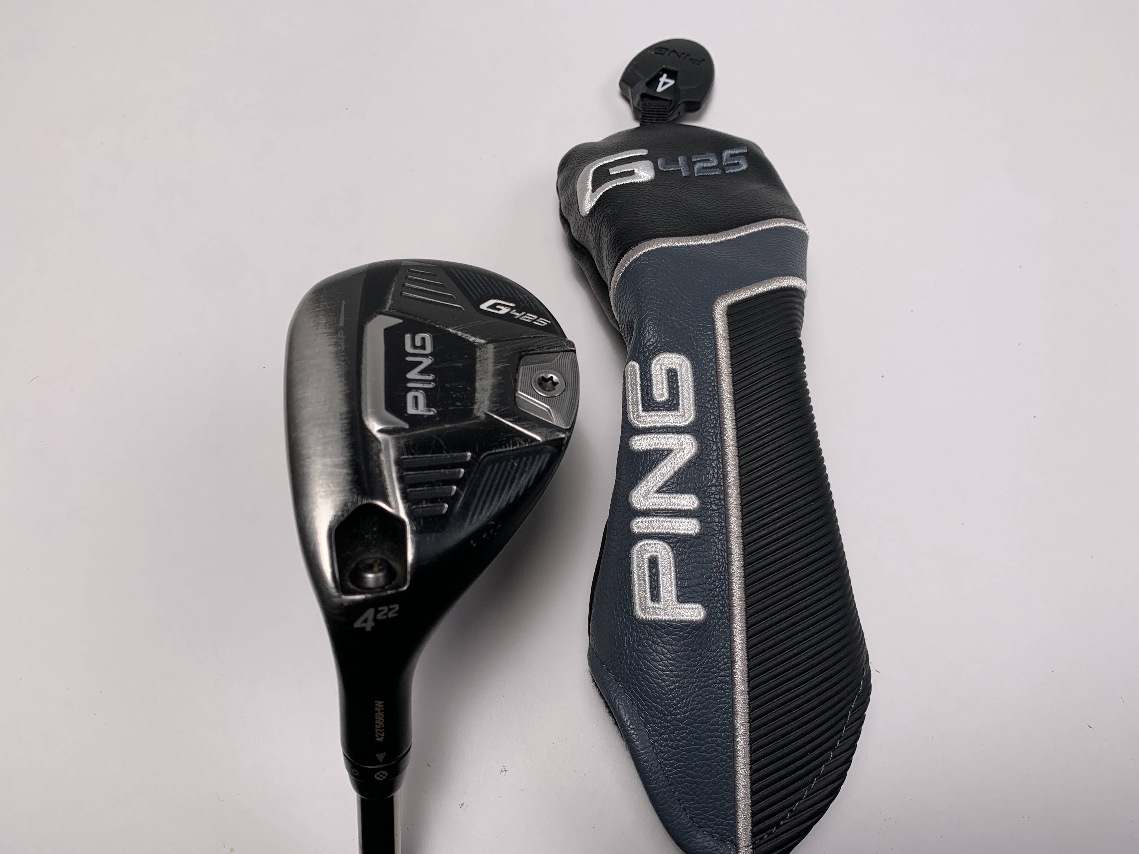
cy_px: 427
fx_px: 856
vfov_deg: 53.1
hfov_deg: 67.3
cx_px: 570
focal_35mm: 26
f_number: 1.8
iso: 25
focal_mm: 4.25
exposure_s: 1/384
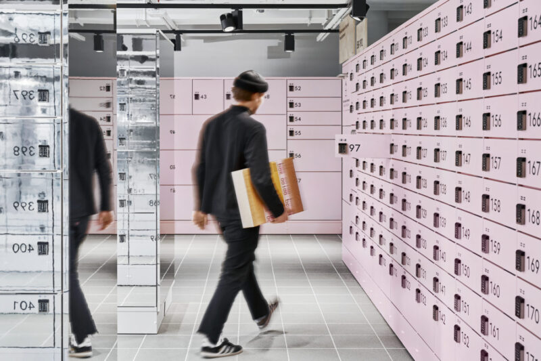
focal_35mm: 50
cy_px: 180
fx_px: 751
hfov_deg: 39.6
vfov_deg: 27.0
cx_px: 270
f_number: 7.1
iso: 160
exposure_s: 1/10
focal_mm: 50
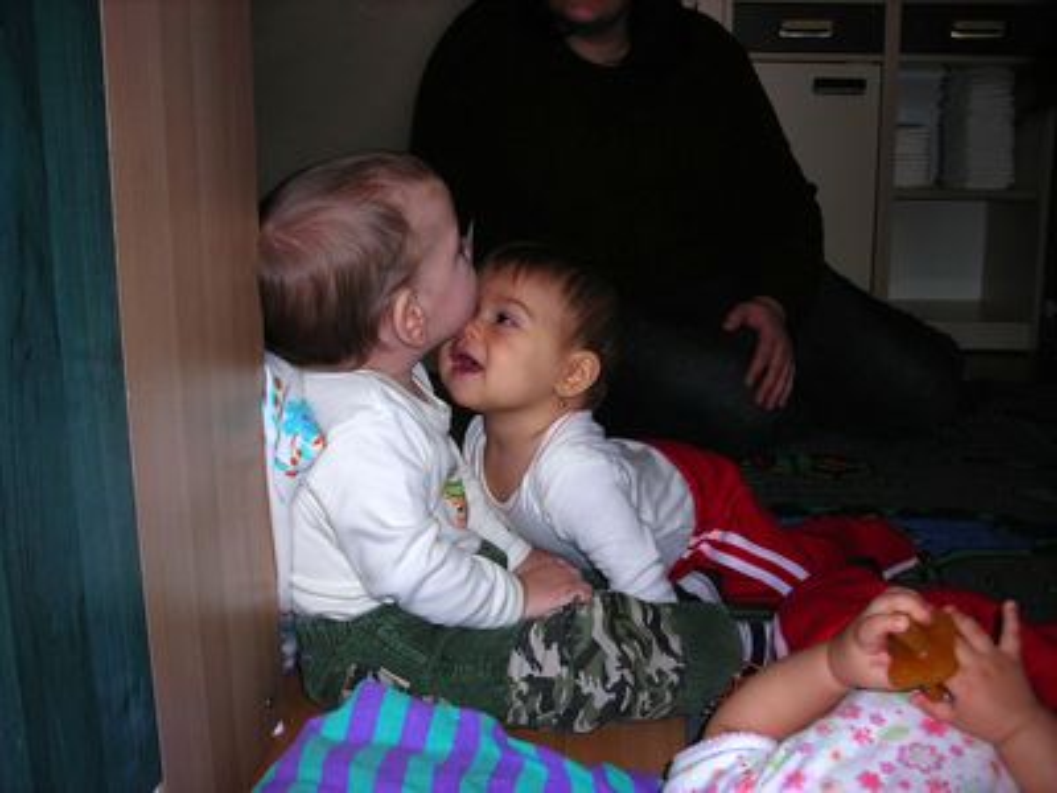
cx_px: 528
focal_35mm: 38
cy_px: 396
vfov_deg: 37.7
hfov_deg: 49.0
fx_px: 1160
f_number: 3.2
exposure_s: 1/60.1
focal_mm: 6.3
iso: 50
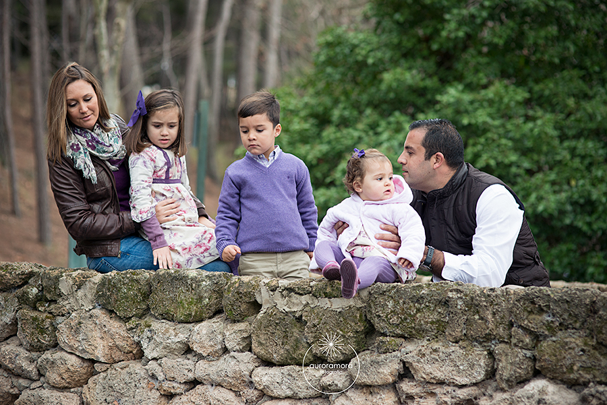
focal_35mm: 85
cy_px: 202
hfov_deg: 23.9
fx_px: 1434
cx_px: 304
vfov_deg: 16.1
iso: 500
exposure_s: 1/800
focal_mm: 85
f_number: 2.2
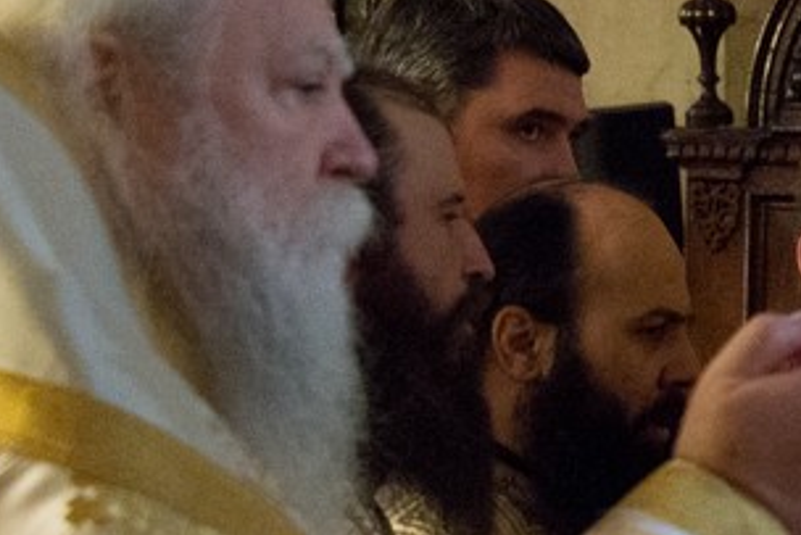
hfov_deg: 6.9
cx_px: 1269
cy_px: 32
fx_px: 6522
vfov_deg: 4.7
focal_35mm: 293
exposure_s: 1/50
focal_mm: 62
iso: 2000
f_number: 4.8
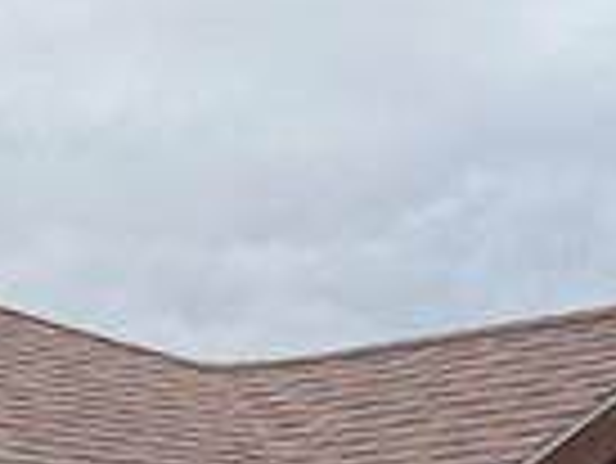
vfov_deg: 8.3
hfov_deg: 10.1
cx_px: -665
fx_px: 3188
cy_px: 487
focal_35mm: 179
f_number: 1.78
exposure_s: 1/1238
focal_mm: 6.76
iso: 80
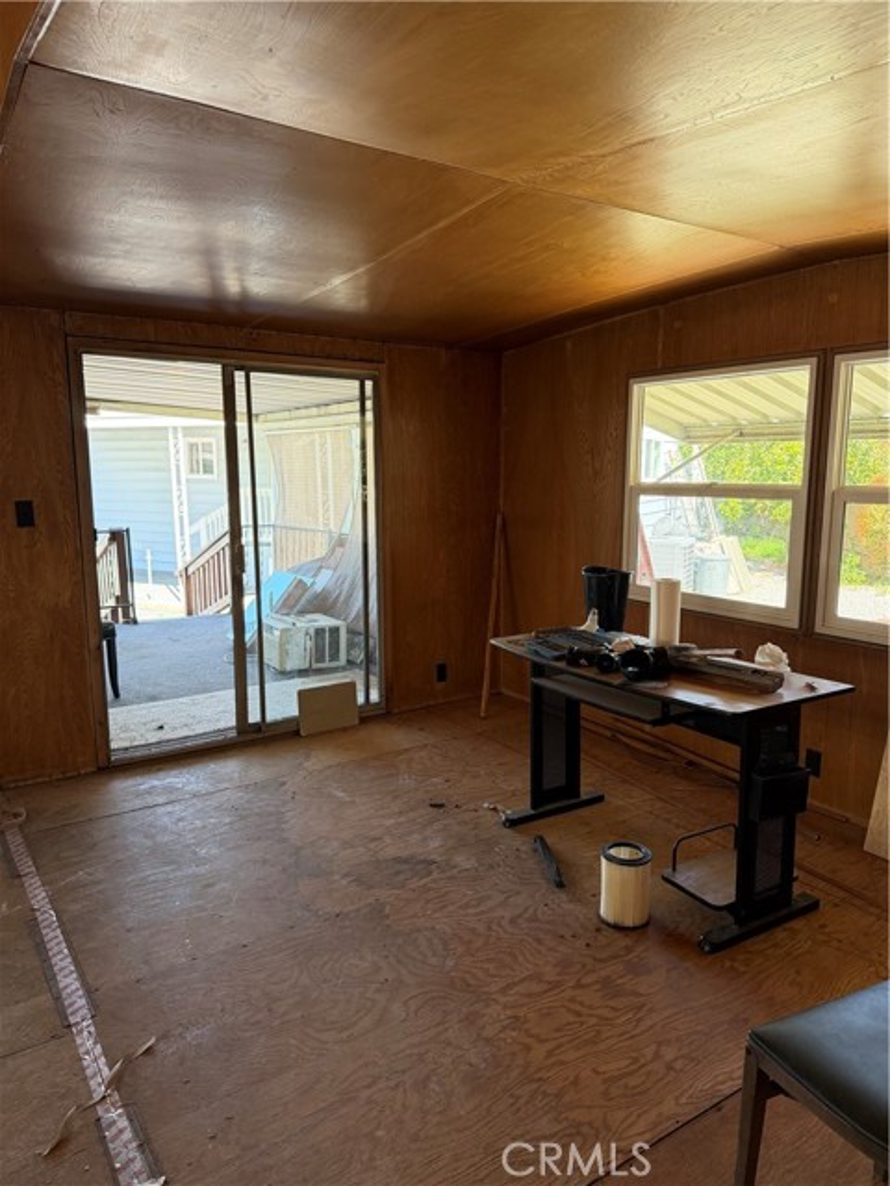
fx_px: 823
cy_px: 593
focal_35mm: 24
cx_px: 445
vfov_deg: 71.6
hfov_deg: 56.8
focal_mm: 6.76
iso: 200
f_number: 1.78
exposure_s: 1/188
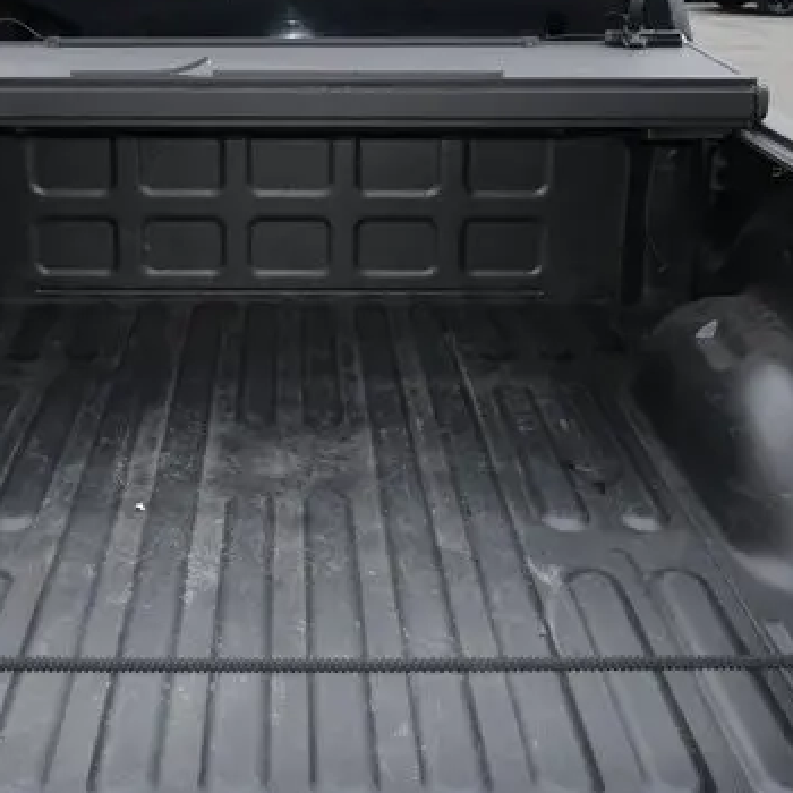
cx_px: 297
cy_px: 366
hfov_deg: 31.0
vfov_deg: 31.1
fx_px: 1425
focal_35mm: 55
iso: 1600
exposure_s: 1/60
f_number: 10
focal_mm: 17
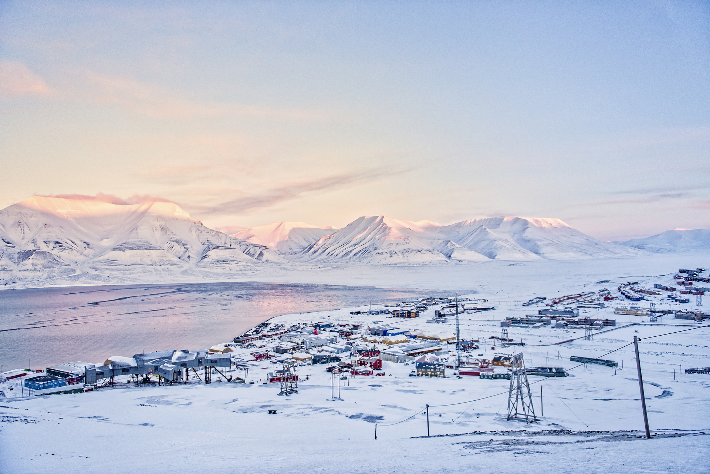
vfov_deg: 53.2
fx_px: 473
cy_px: 237
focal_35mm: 24
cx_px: 355
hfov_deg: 73.7
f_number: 4.5
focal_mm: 24
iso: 250
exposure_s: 1/640
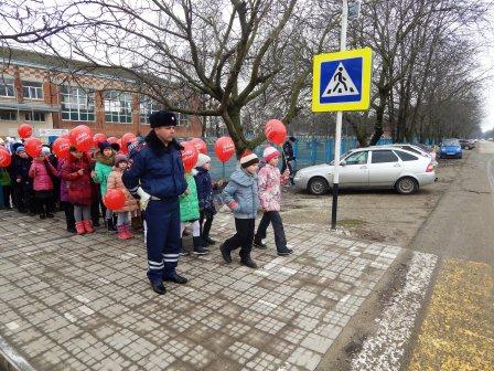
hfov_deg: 73.9
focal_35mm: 23
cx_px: 247
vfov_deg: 58.9
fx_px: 328
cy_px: 186
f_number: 3
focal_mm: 4
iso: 125
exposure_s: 1/400
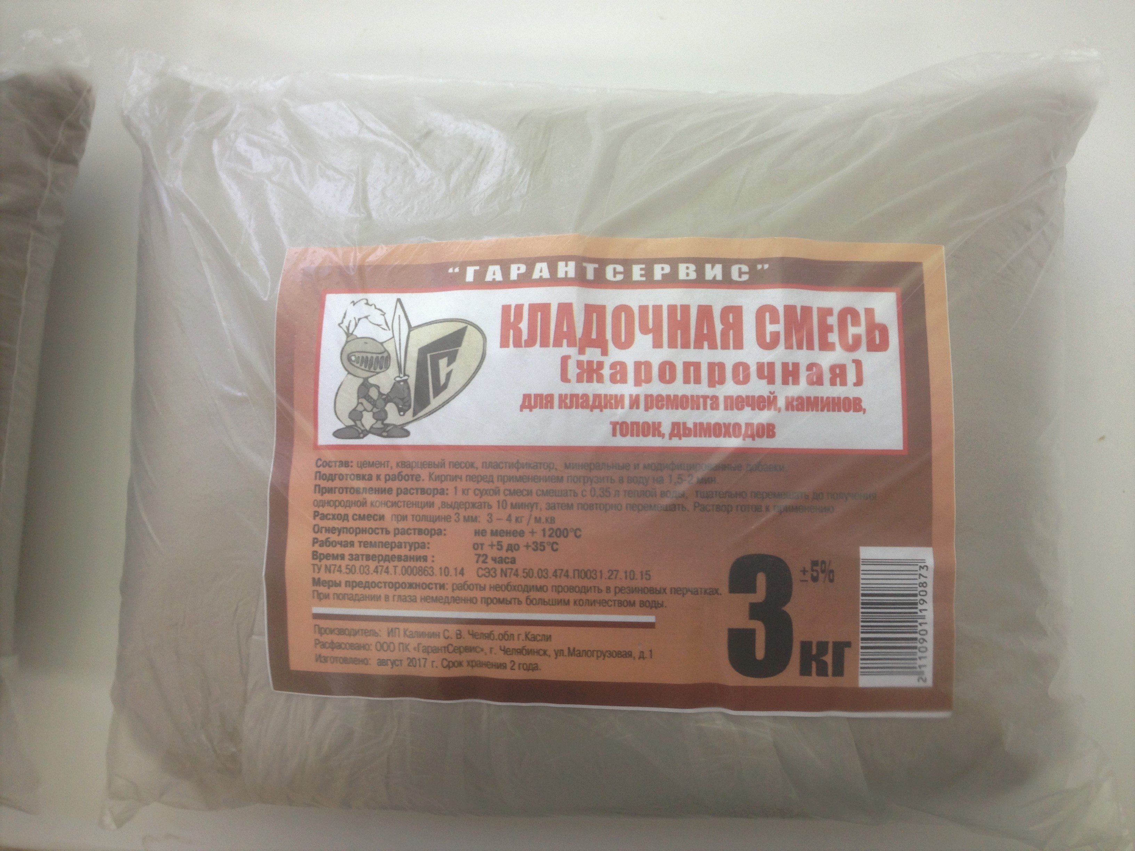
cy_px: 426
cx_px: 568
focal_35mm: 33
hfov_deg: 55.4
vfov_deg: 42.9
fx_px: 1082
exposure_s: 1/40
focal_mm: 4.12
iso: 50
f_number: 2.4
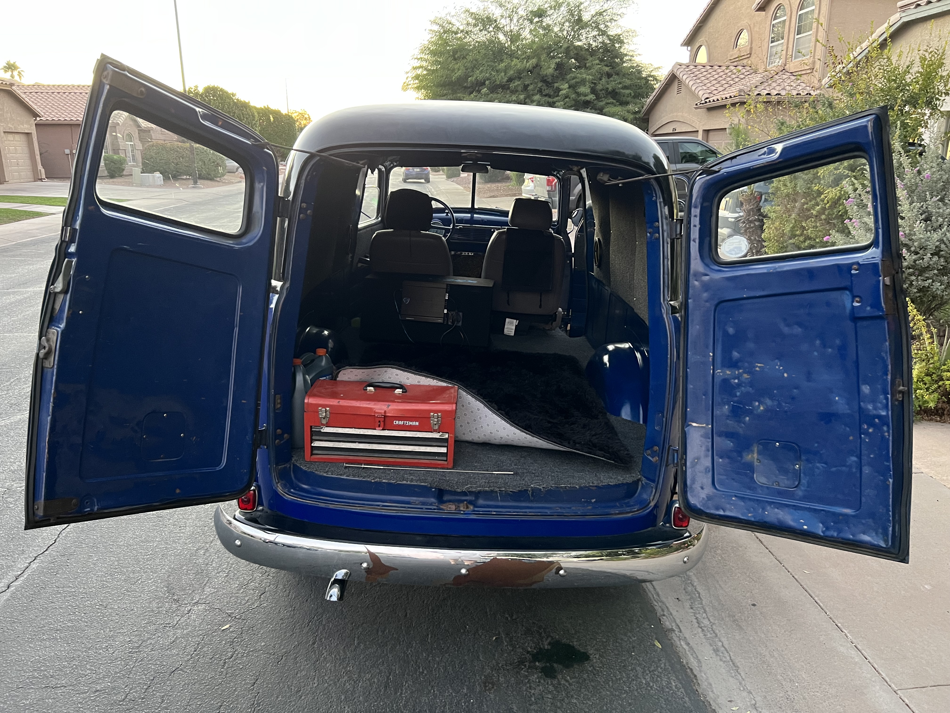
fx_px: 714
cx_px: 475
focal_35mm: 26
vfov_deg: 53.1
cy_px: 356
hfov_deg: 67.3
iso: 500
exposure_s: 1/47
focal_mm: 5.7
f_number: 1.5
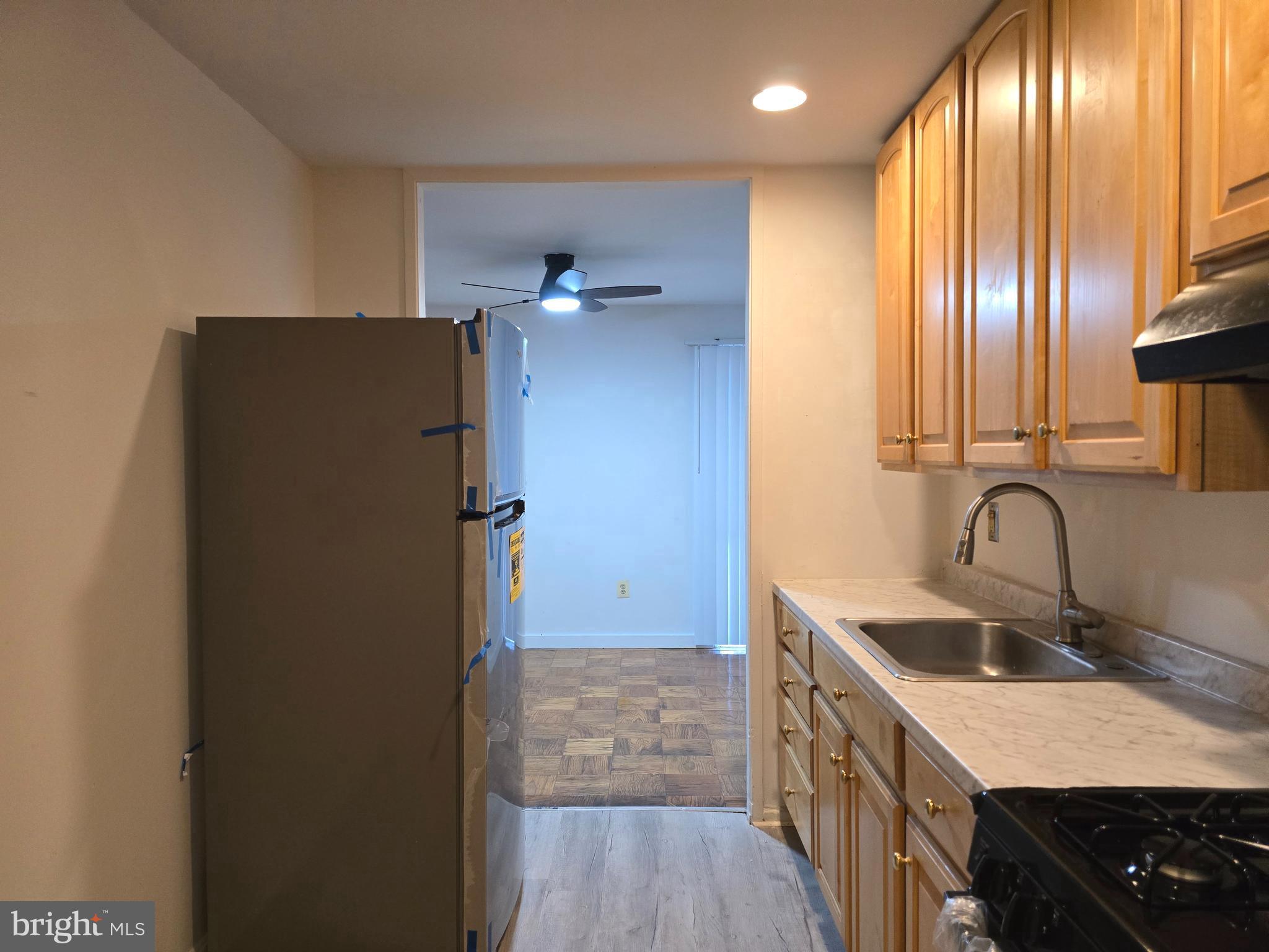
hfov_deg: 73.9
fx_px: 843
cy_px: 476
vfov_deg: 58.9
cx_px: 634
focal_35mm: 23
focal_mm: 6.3
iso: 640
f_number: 1.7
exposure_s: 1/120
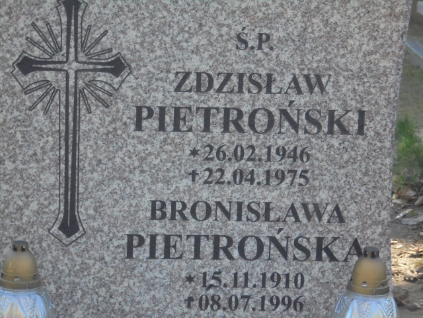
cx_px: 212
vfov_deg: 9.5
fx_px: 1906
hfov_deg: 12.7
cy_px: 159
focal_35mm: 156
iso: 320
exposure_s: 1/125
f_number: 6.5
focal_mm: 27.6
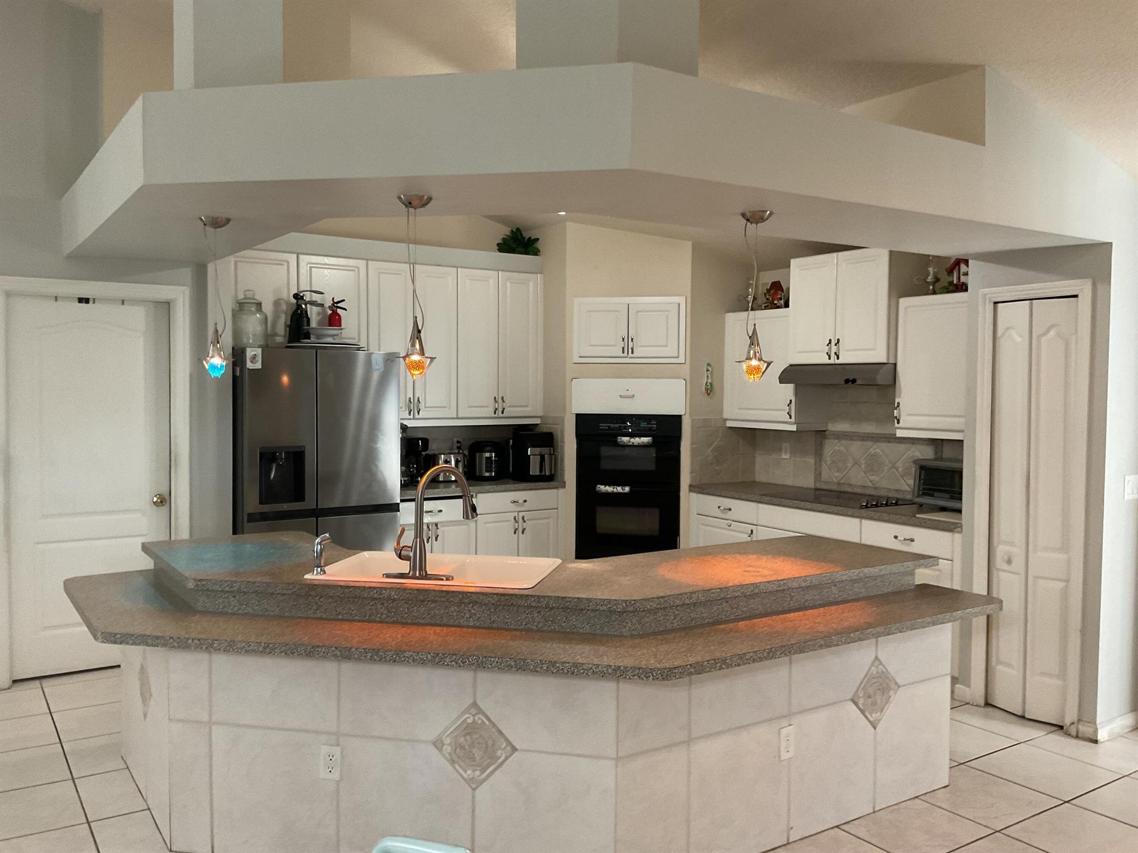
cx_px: 569
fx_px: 953
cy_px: 426
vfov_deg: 48.2
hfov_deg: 61.7
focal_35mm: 29
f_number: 1.8
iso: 160
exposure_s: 1/60
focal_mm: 3
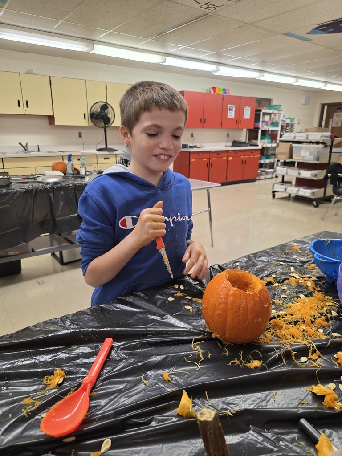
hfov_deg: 58.9
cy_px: 228
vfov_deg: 73.9
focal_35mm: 23
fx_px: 303
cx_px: 171
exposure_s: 1/65.1
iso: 80
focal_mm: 6.3
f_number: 1.7
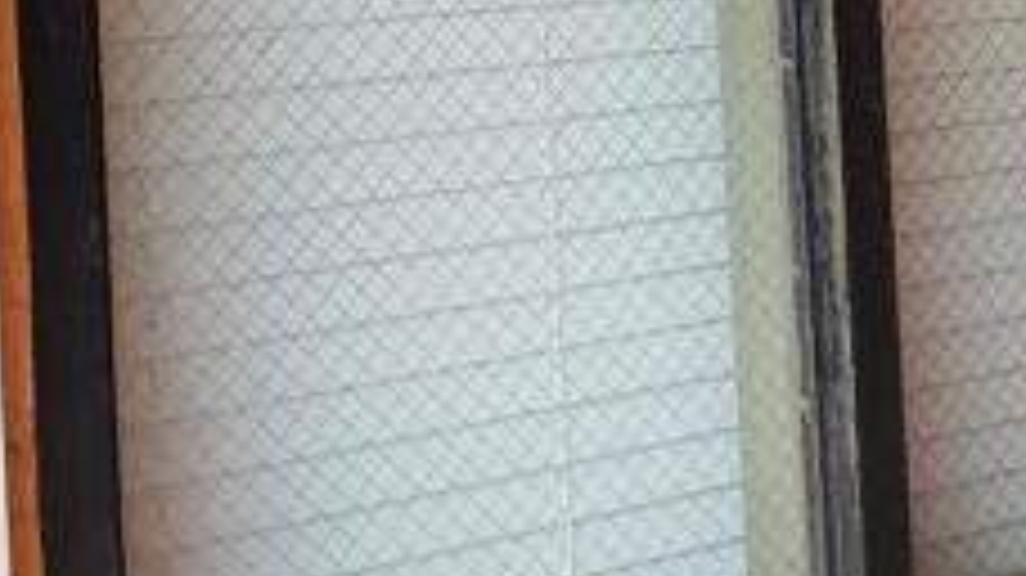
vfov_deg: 13.6
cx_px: 639
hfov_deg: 24.7
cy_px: -117
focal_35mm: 86
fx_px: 2339
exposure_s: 1/286
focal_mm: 5.1
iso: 32
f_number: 1.6
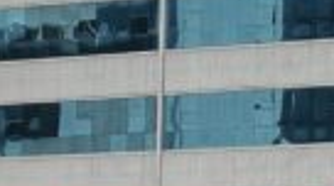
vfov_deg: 5.2
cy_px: 294
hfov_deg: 7.8
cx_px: 1090
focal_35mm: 230
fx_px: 2034
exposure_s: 1/1567
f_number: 1.8
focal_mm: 3.99
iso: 32
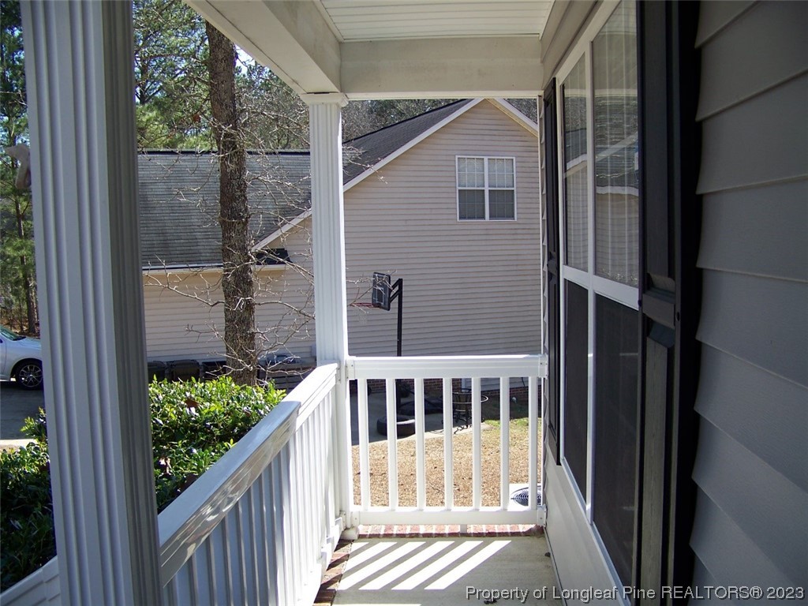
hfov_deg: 51.4
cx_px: 404
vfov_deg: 39.7
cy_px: 303
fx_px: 840
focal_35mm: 36
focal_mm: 5.85
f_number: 2.8
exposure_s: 1/400
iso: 64
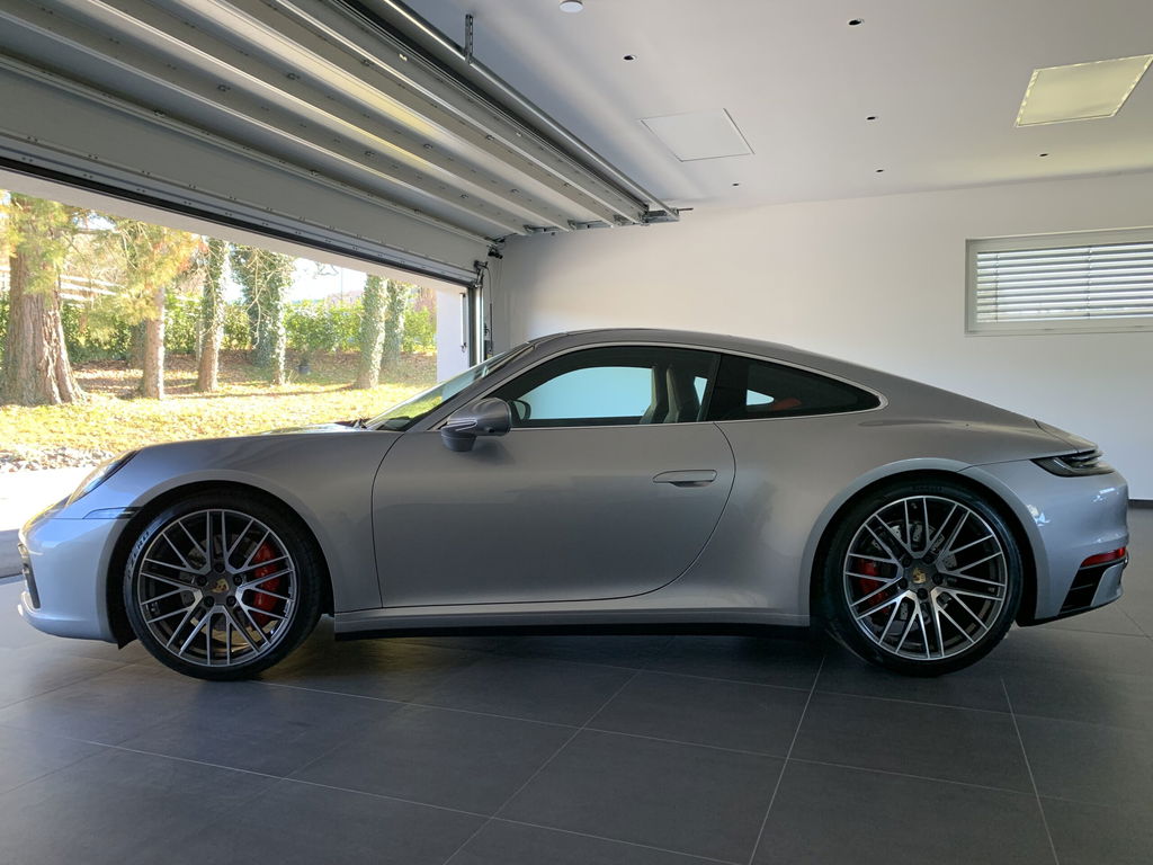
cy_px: 432
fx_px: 866
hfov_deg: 67.3
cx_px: 576
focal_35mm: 26
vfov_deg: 53.1
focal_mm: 4.25
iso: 100
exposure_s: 1/107
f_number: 1.8
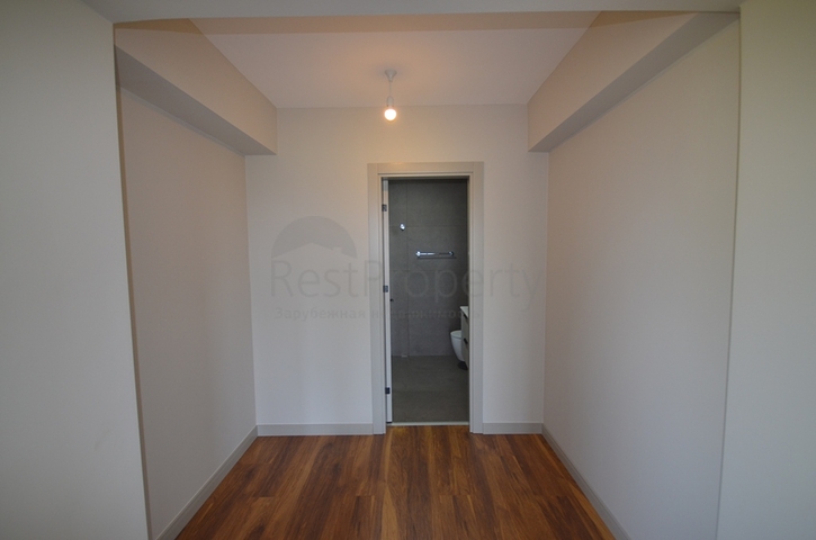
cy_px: 270
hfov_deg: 100.5
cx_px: 408
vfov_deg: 77.1
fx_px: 339
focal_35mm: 15
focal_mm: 10
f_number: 4
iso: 400
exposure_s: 1/60
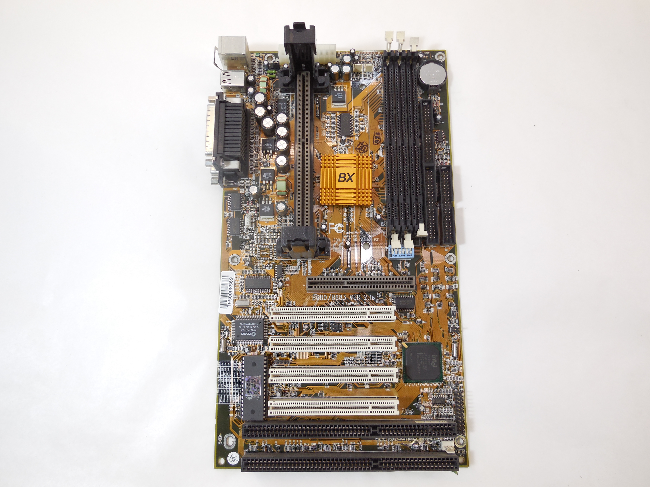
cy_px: 244
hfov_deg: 69.4
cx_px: 325
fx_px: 469
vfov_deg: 54.9
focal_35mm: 25
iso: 125
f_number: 3.1
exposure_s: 1/50
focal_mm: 4.5
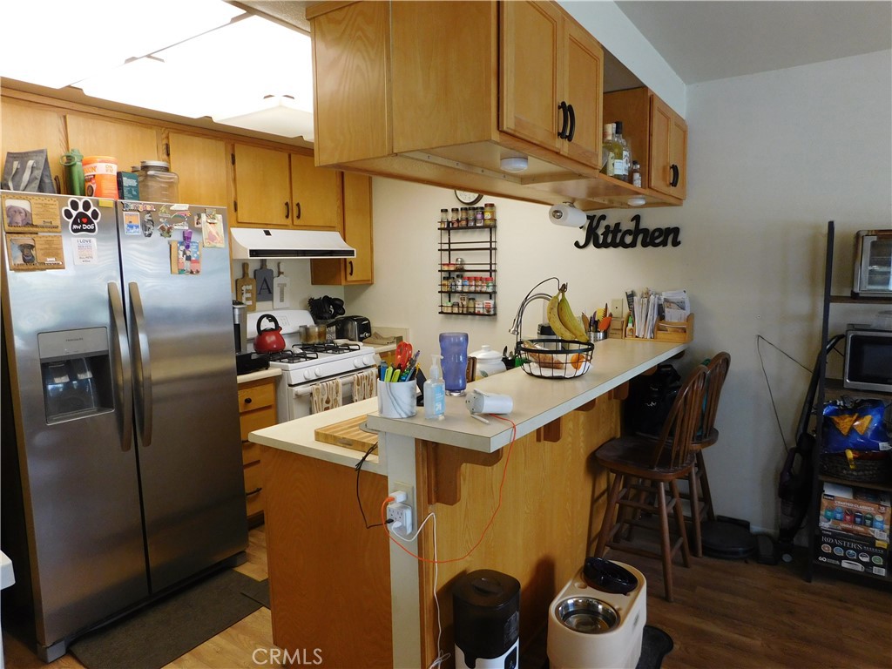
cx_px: 446
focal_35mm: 23
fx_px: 593
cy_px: 334
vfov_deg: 58.9
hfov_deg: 73.9
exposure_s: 1/30
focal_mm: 4
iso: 220
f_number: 3
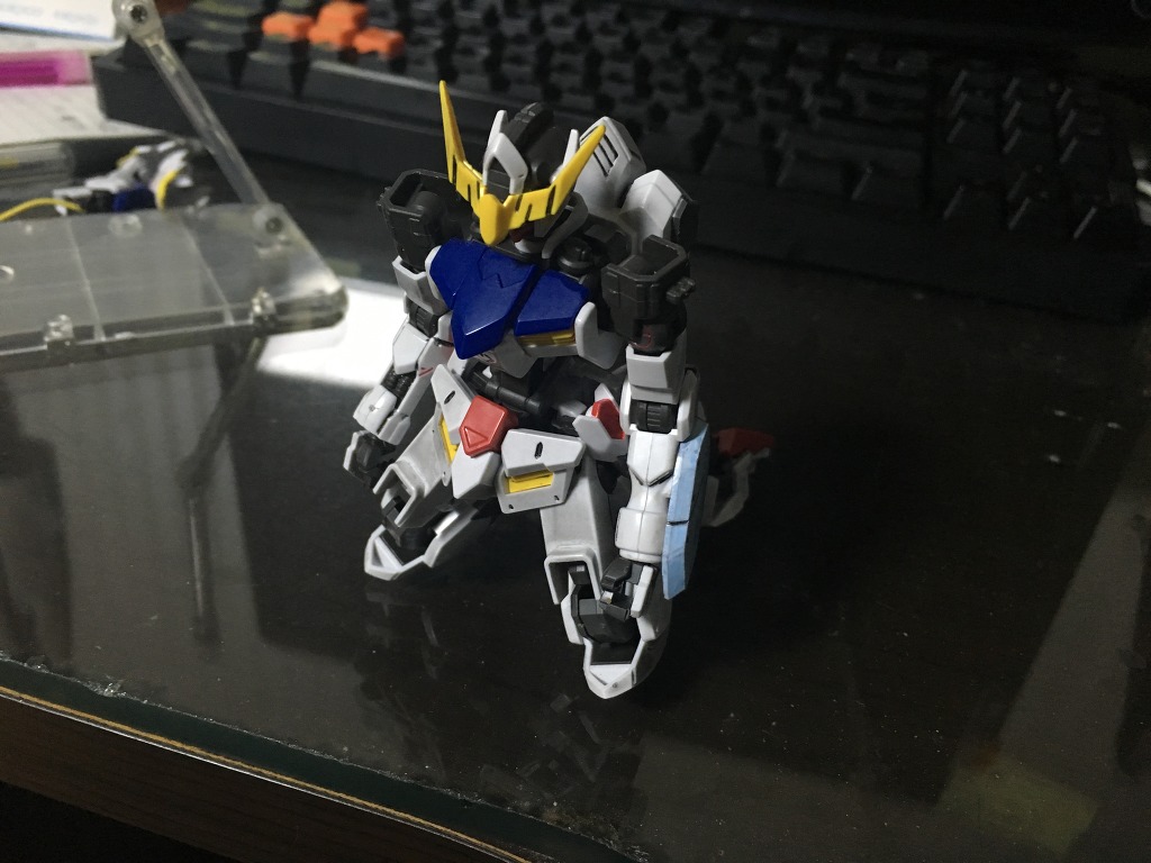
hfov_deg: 61.7
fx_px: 964
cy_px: 432
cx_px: 576
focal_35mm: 29
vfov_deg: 48.2
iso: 200
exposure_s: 1/24
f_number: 2.2
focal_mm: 4.15
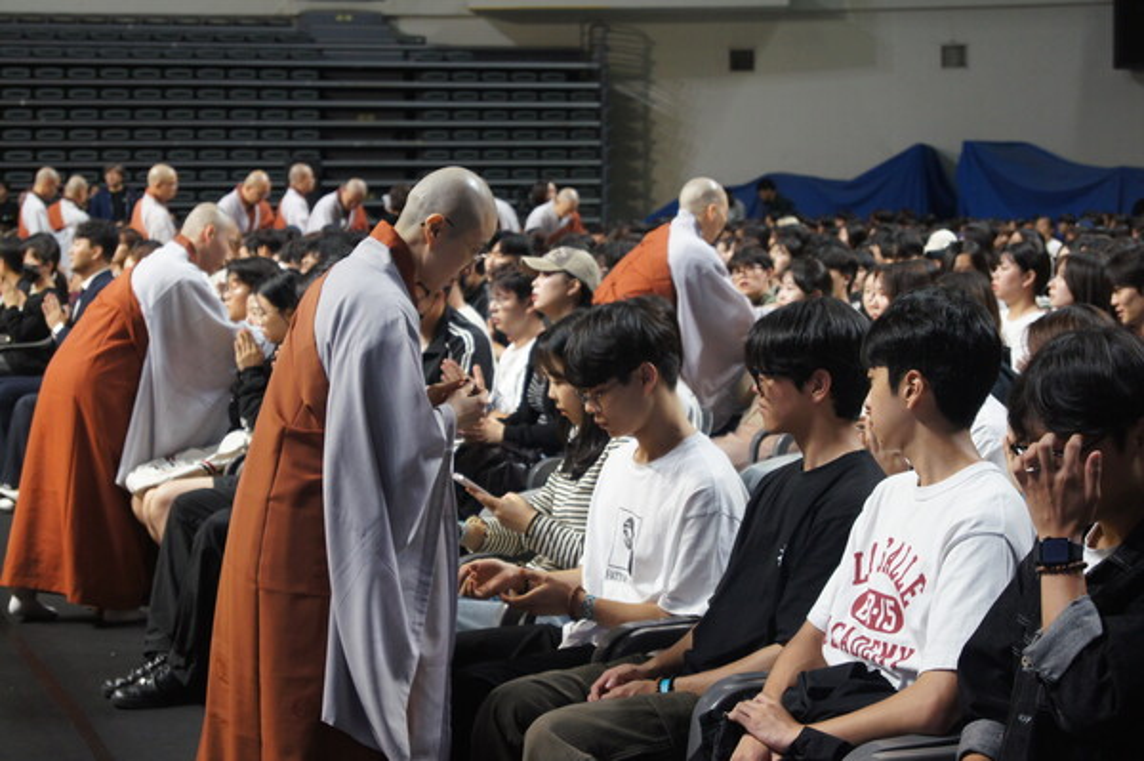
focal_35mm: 82
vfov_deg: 16.5
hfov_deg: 24.6
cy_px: 380
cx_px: 572
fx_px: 2619
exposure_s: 1/100
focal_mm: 55
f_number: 5.6
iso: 800
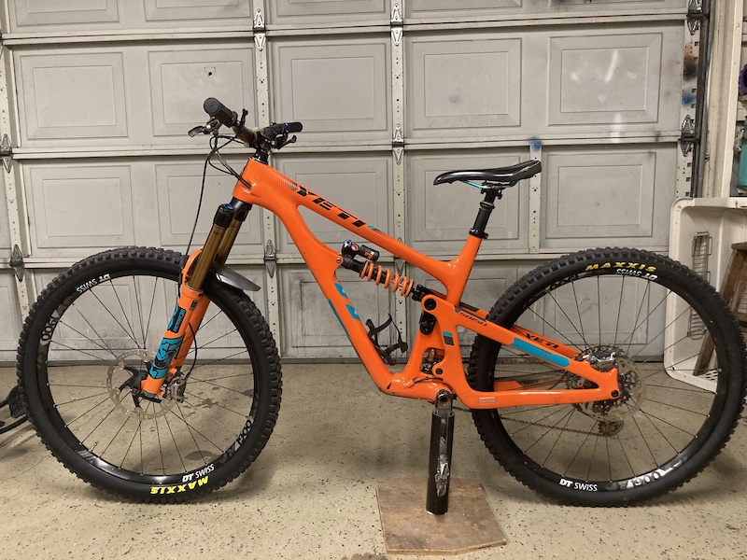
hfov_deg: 63.4
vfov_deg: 49.7
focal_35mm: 28
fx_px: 604
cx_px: 374
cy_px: 280
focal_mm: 3.99
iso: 320
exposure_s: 1/60
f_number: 1.8
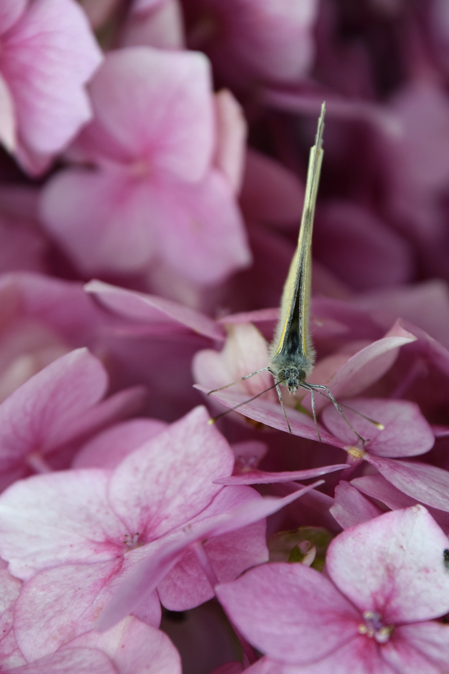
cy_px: 337
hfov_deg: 3.1
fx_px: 8418
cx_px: 224
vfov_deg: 4.6
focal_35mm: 450
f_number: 6.3
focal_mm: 300
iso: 500
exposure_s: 1/250
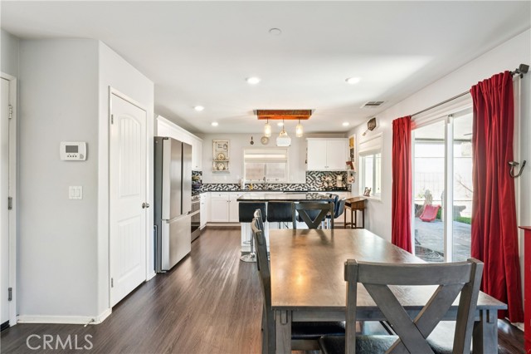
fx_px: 268
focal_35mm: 18
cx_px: 266
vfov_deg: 66.7
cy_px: 177
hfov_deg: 89.4
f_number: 13
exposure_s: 1/1.67
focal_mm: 18.2
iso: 100
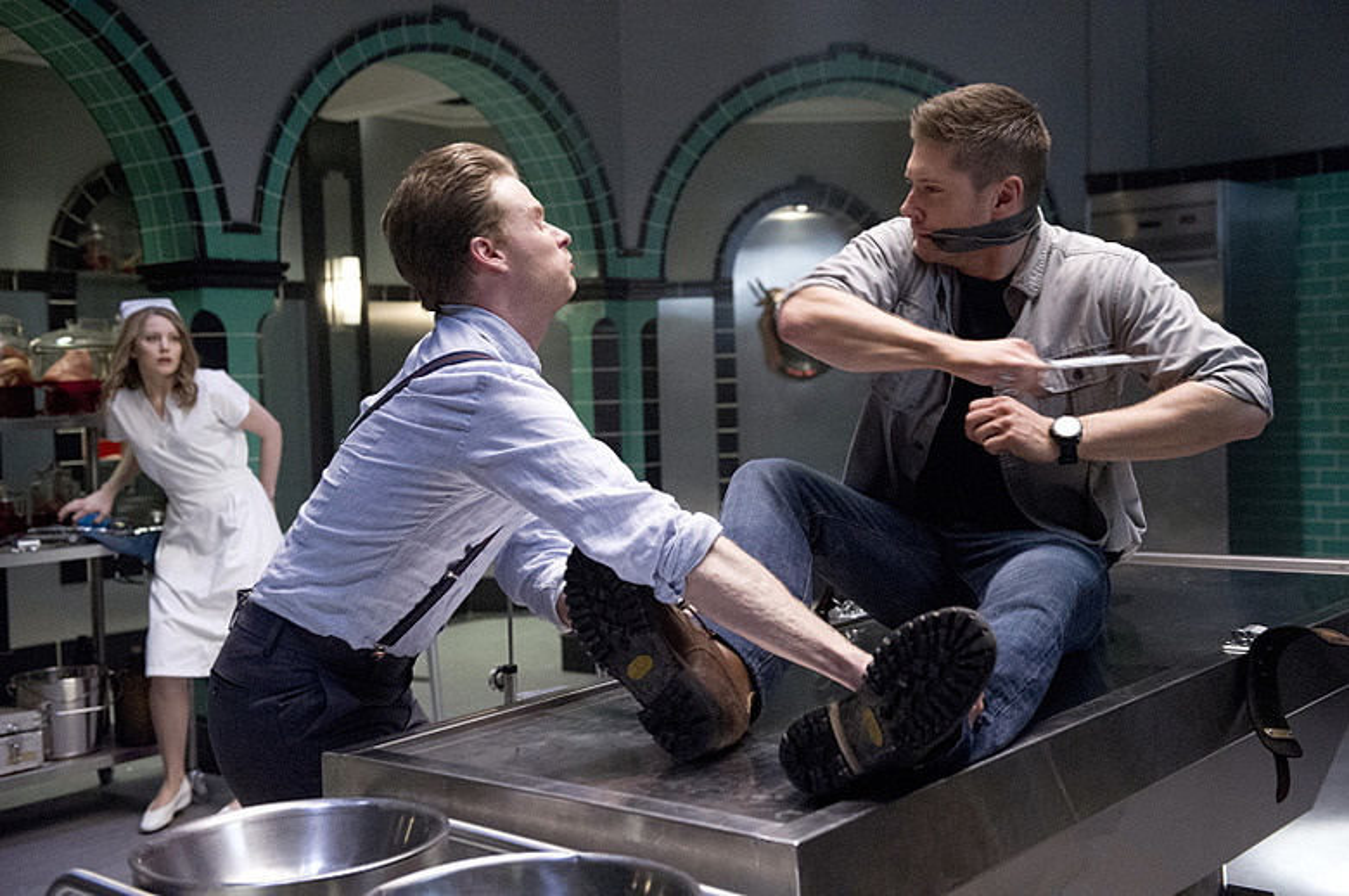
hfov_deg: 44.5
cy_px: 448
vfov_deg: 30.4
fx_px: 1647
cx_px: 674
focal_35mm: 44
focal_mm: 44
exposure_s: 1/400
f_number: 3.5
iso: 6400
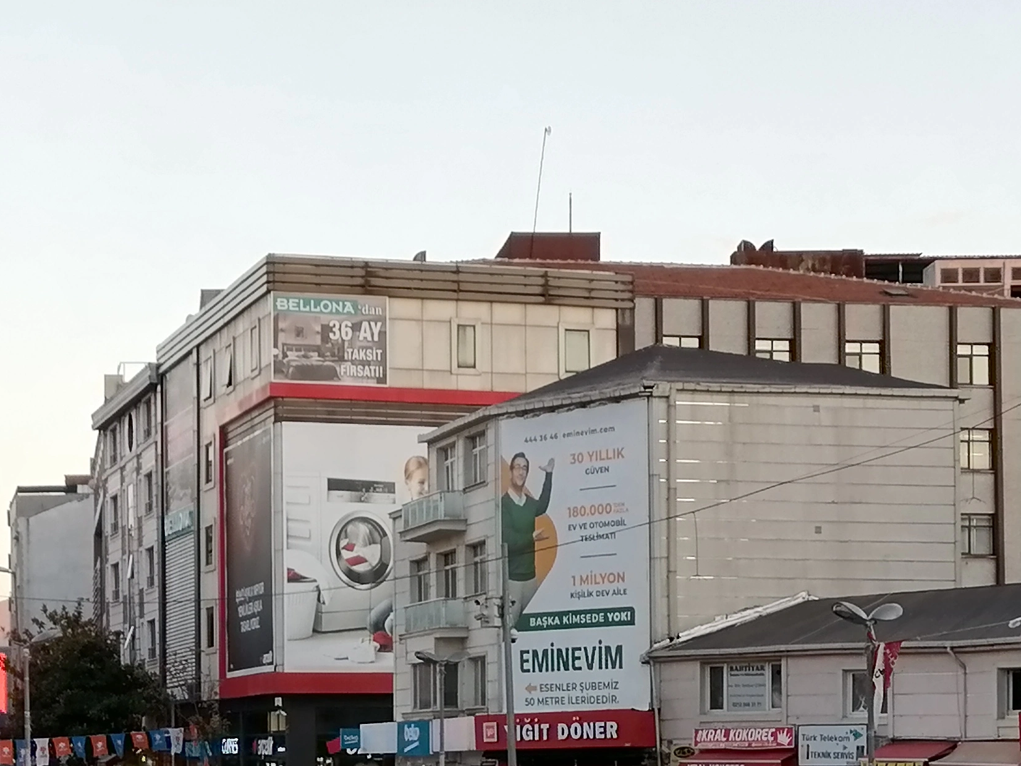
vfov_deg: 15.8
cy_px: 714
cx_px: 147
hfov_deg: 21.0
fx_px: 2714
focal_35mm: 92
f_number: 1.8
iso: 50
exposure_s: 1/143
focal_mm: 5.4
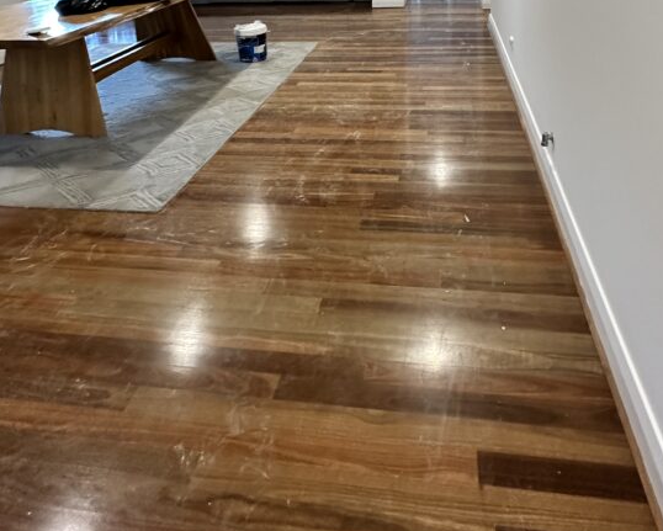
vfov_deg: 49.0
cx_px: 373
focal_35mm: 26
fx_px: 510
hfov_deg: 65.8
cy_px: 52
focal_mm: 2.22
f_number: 2.2
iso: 400
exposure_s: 1/50
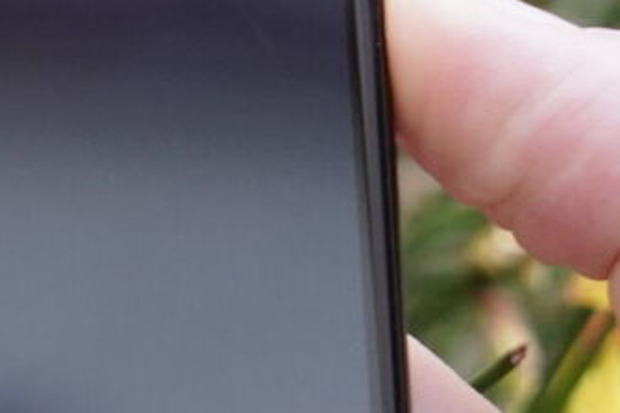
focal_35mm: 367
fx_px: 6317
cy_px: 13
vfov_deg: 3.7
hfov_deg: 5.6
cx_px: -94
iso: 1600
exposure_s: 1/200
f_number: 6.3
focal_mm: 64
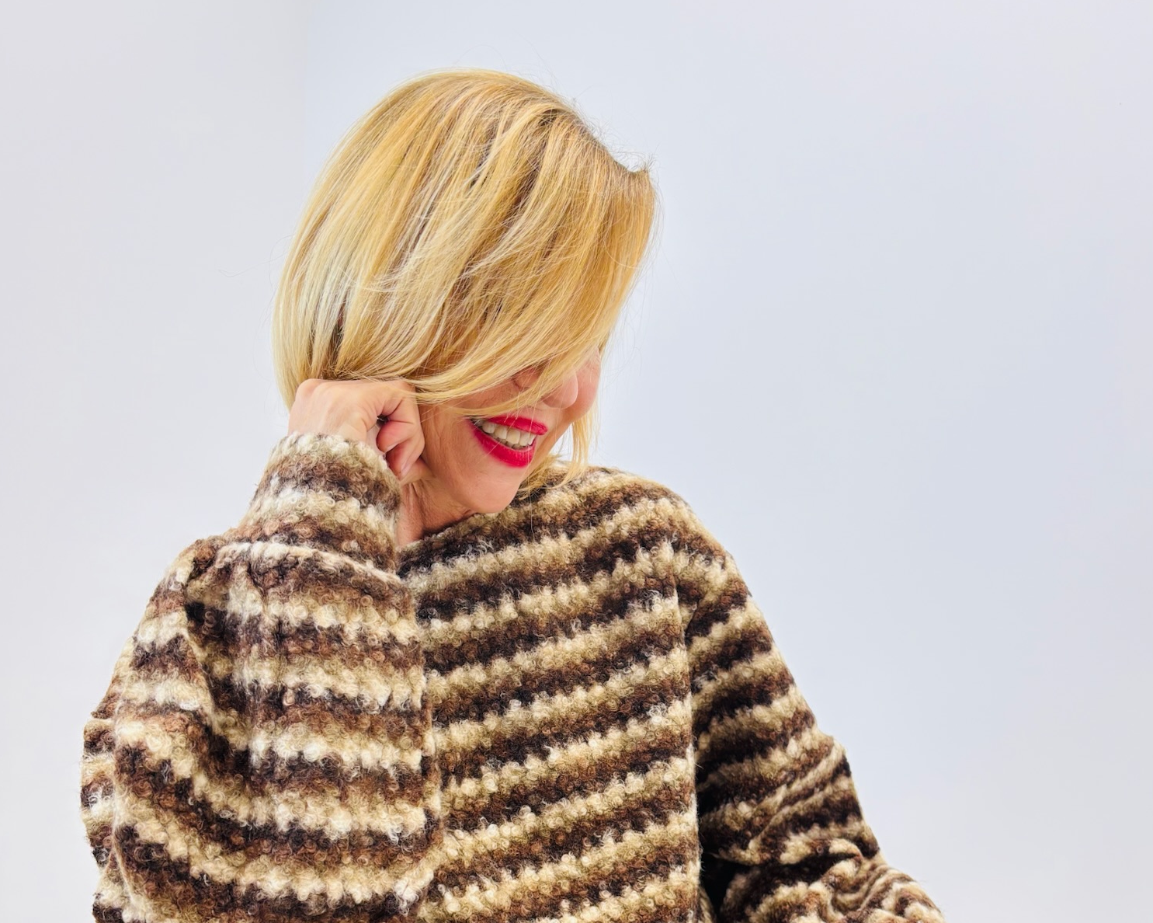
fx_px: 1194
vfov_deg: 40.4
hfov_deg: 51.5
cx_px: 581
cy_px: 749
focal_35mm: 35
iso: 50
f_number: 1.6
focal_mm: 5.96
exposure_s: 1/100
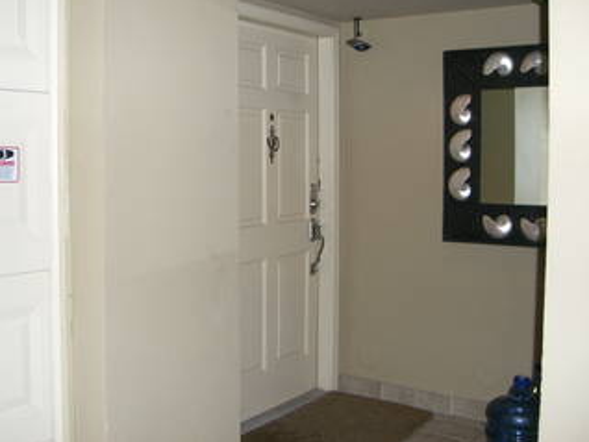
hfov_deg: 43.8
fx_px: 732
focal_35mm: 43
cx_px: 272
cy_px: 196
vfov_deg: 33.6
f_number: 2.7
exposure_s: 1/60
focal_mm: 6.2
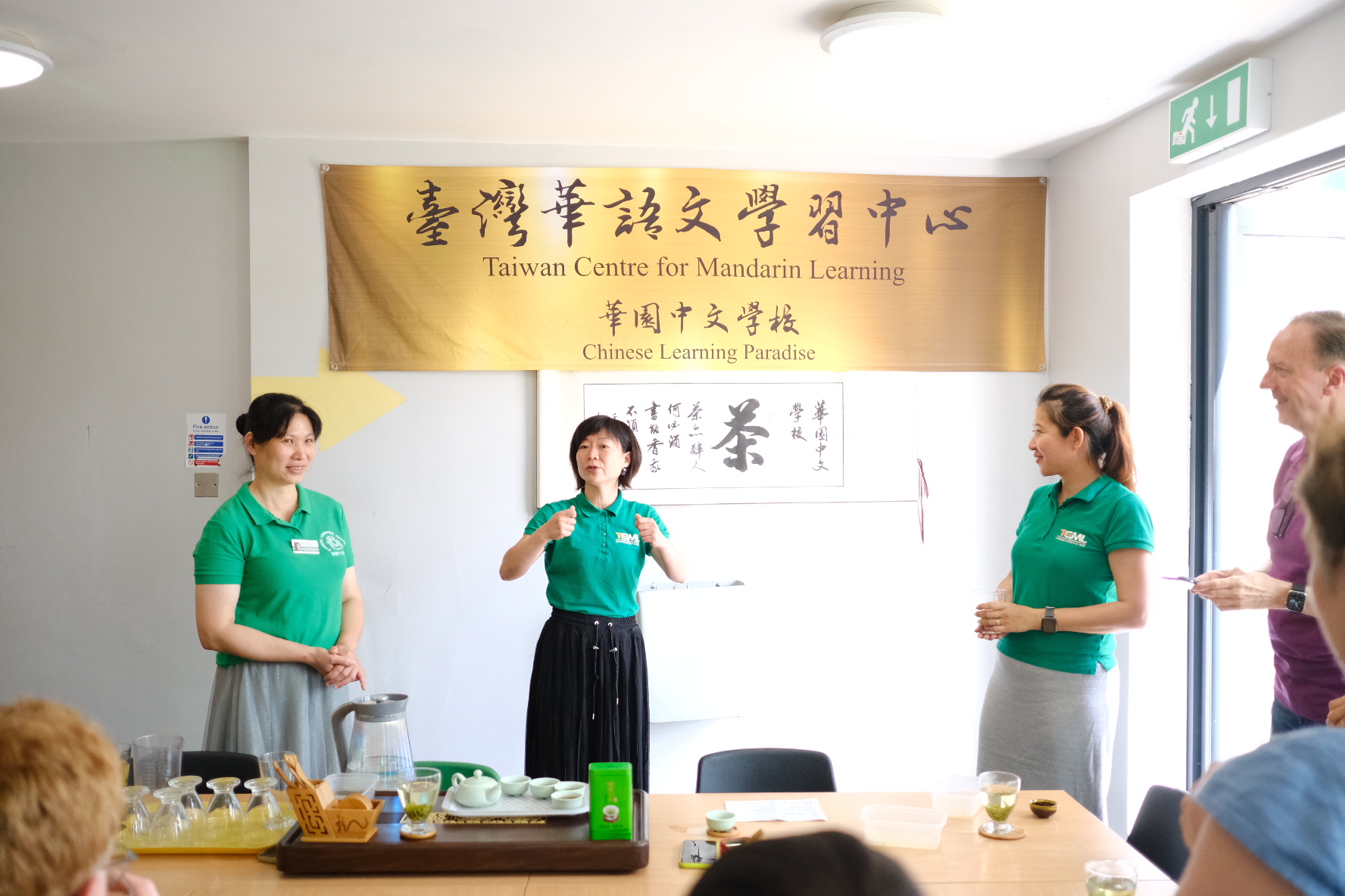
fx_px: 1308
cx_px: 672
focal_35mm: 35
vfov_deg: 37.9
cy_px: 448
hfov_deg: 54.4
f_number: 2
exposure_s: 1/1000
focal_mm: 23
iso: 2000
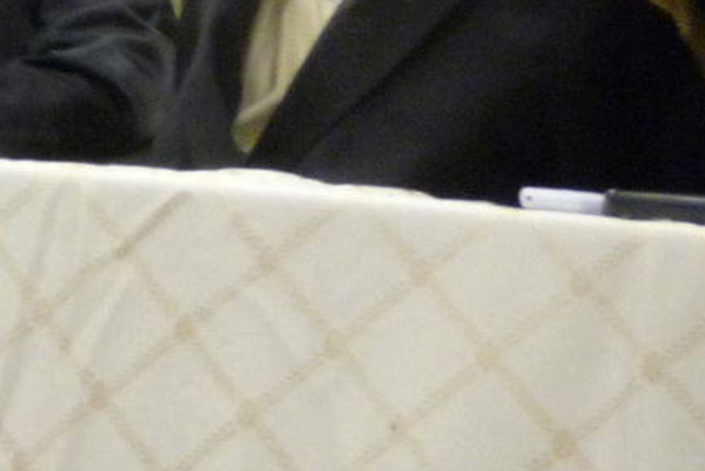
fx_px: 4114
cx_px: 221
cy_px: -345
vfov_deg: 6.4
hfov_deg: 9.8
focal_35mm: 210
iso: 400
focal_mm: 10.5
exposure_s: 1/20
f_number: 4.5
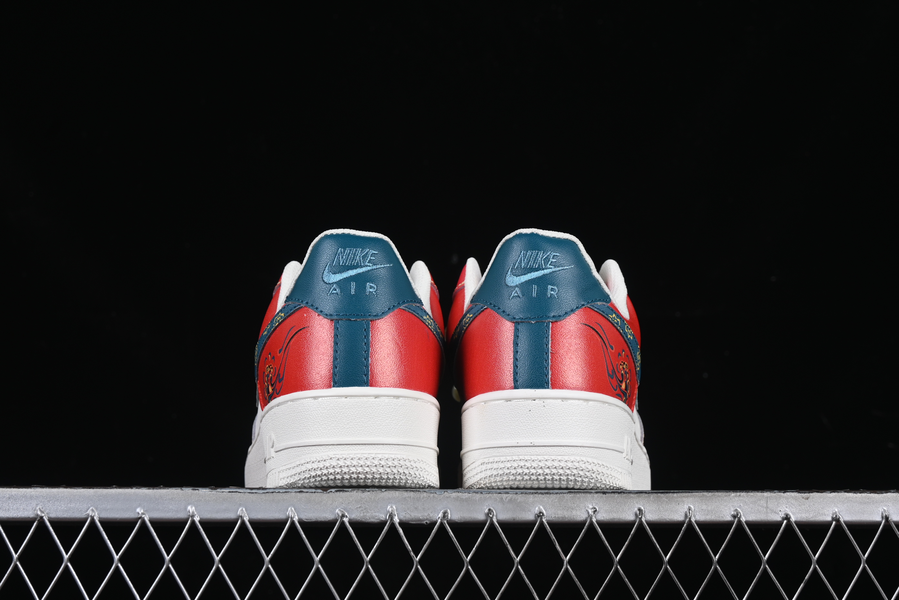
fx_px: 1873
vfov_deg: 18.2
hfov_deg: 27.0
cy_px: 300
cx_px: 450
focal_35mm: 75
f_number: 8
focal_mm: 50
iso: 160
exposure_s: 1/80
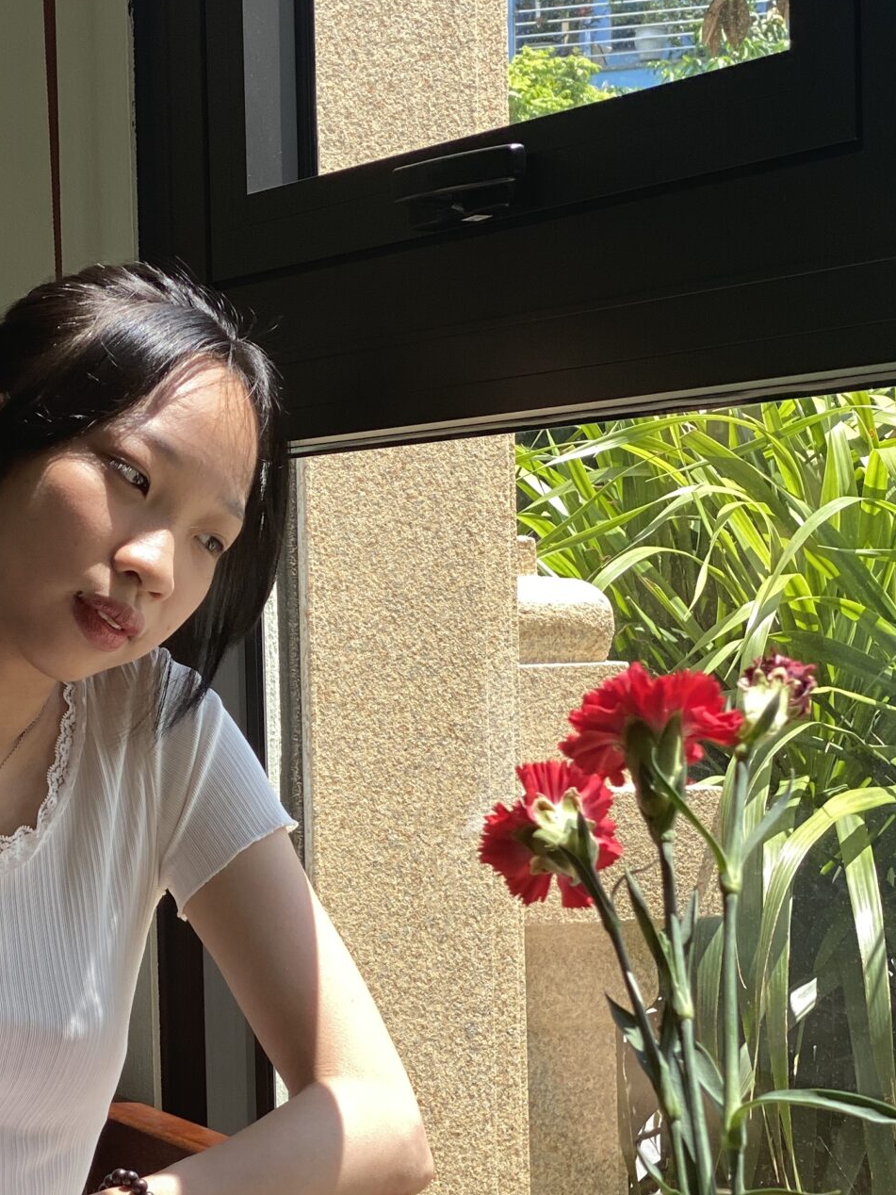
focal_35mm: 105
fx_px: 3624
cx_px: 71
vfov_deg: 18.7
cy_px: 696
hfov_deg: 13.9
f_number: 2
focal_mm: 6
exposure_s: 1/393
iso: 20
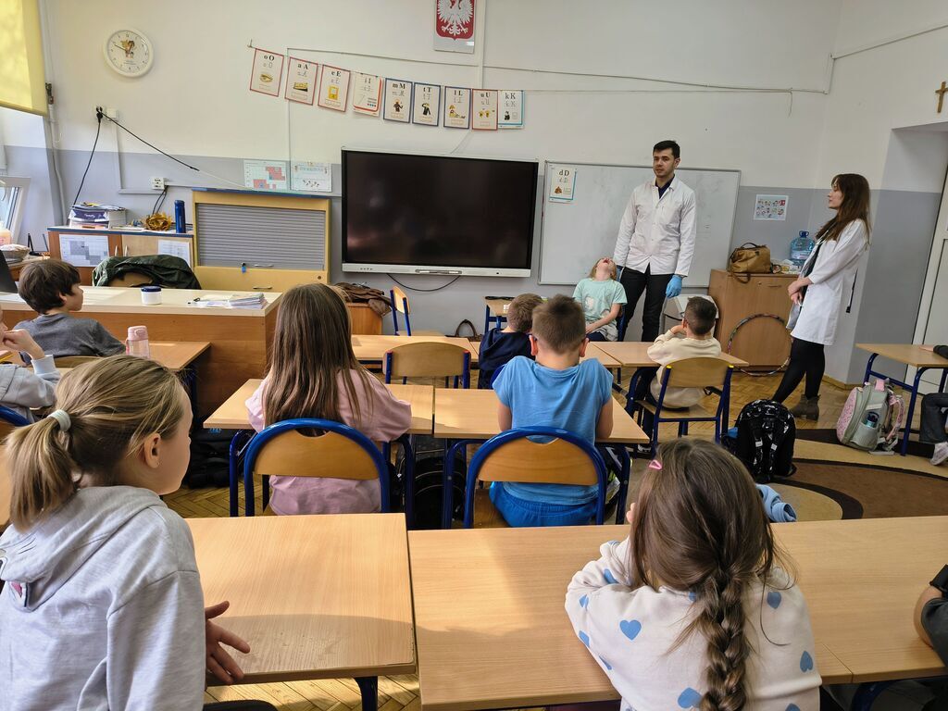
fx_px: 630
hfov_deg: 73.9
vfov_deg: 58.9
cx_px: 474
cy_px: 356
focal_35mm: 23
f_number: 1.8
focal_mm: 5.56
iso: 169
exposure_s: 1/100
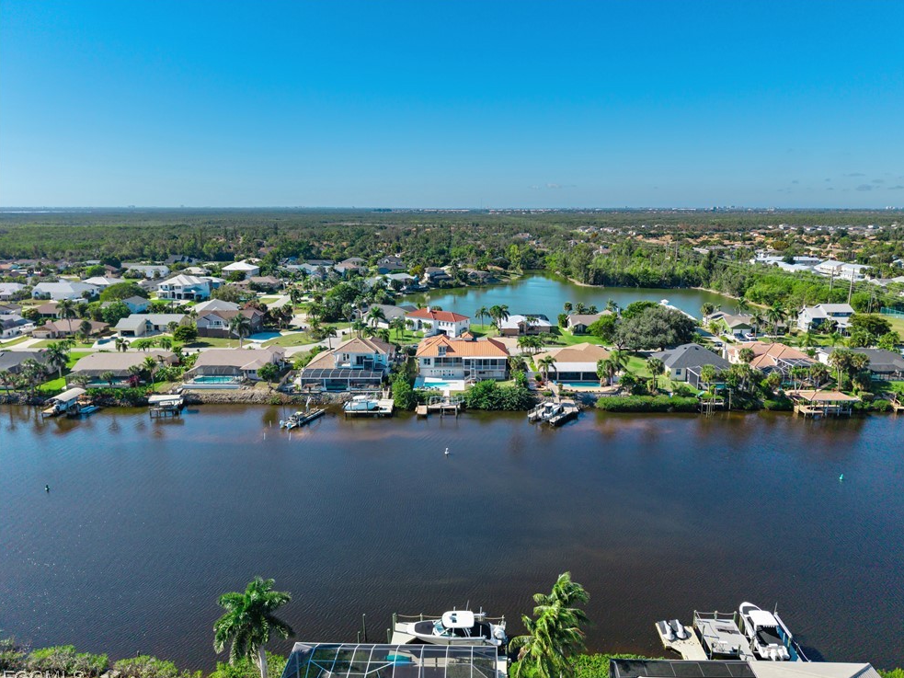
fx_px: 653
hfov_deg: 69.4
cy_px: 346
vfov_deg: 54.9
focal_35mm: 25
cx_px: 468
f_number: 1.8
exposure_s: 1/500
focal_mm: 8.67
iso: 100
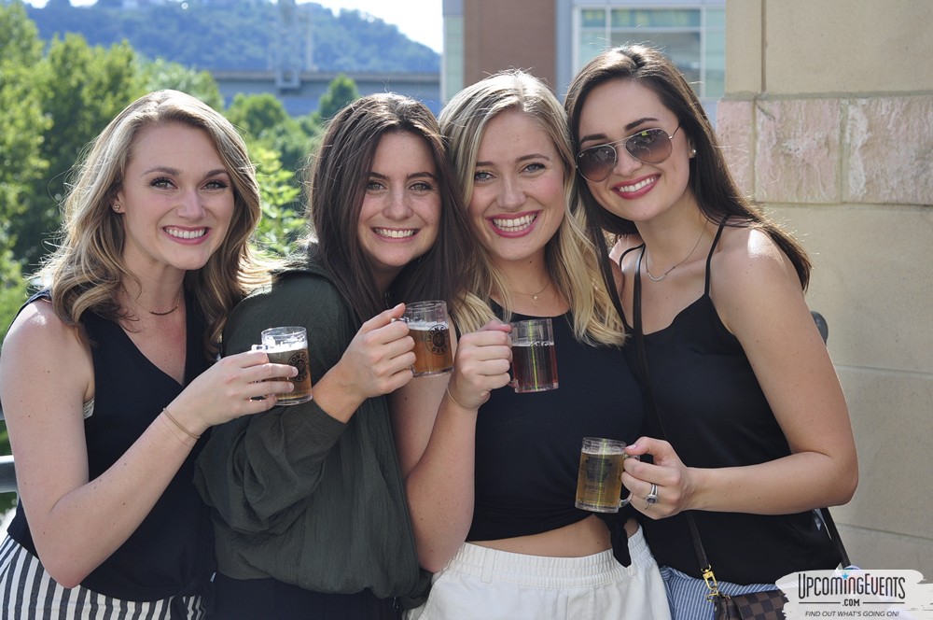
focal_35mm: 75
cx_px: 466
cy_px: 310
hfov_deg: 27.0
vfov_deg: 18.1
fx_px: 1941
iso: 200
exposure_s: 1/320
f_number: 5.6
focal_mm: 50
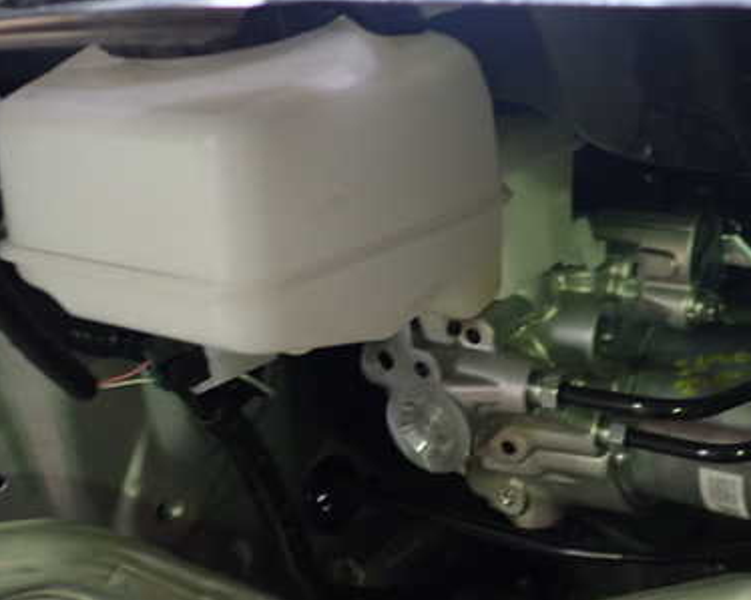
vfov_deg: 32.1
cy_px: 313
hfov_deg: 39.2
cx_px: 486
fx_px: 1044
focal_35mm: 47
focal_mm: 5.4
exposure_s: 1/30
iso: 320
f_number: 2.3
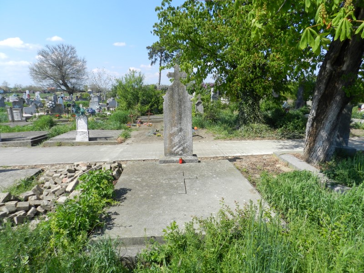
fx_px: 242
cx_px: 182
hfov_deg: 73.9
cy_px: 136
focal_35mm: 23
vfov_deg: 58.9
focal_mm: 4
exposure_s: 1/800
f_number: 4
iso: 160
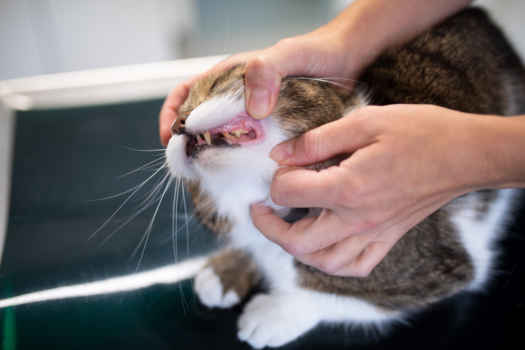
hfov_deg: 54.4
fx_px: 511
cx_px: 262
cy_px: 175
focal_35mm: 35
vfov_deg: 37.9
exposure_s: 1/400
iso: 250
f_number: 1.4
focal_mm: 35
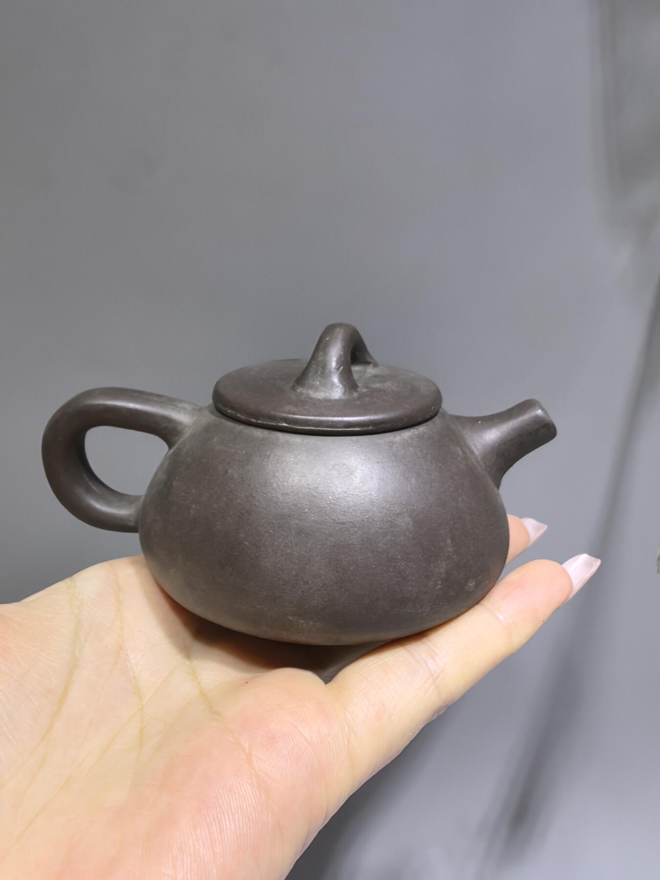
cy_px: 440
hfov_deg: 51.4
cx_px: 330
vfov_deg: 65.3
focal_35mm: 27
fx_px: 686
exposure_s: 1/50
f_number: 2.2
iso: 200
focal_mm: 1.95
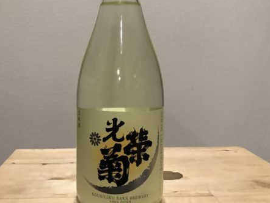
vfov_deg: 37.7
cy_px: 86
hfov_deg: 48.8
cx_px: 114
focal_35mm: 38
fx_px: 297
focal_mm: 3.99
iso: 100
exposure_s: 1/11
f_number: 1.8
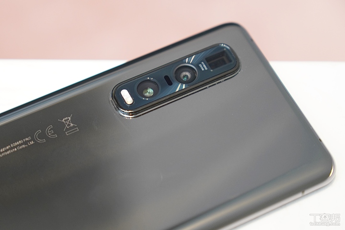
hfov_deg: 24.6
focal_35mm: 82
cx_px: 172
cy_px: 115
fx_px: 791
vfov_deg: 16.6
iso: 640
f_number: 2.8
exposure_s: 1/100
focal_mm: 55
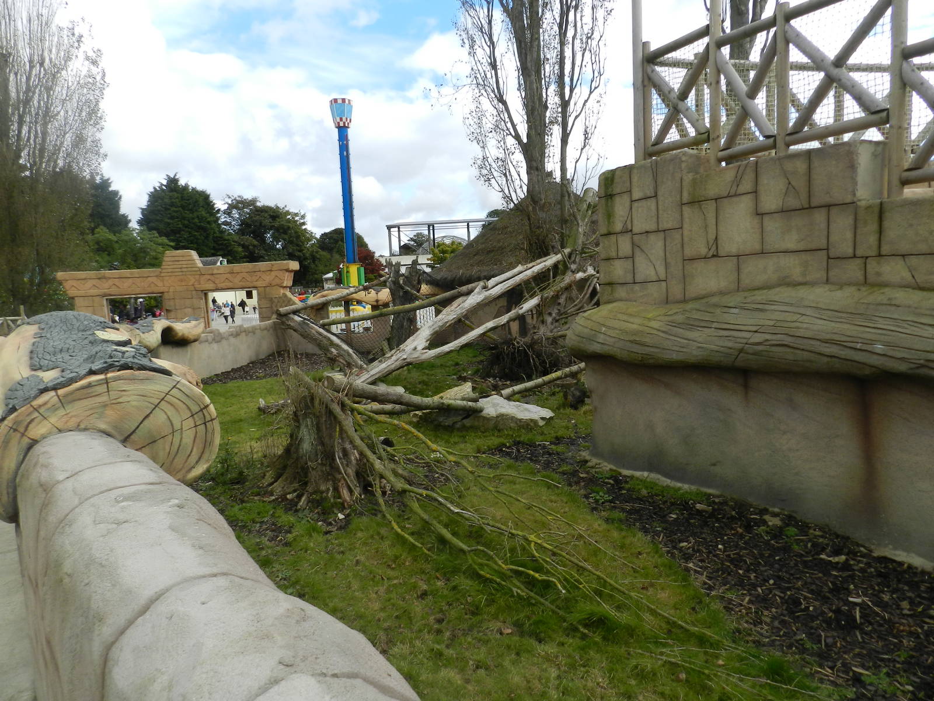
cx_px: 467
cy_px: 350
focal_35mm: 23
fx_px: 621
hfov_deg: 73.9
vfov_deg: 58.9
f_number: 3.4
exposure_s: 1/800
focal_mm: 4
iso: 160
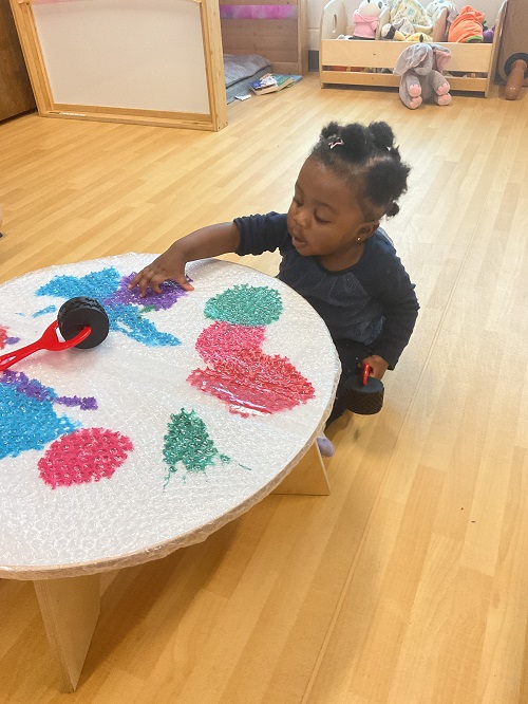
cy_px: 352
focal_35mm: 29
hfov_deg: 48.3
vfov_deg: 61.6
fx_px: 589
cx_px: 264
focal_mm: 3
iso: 125
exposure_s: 1/60
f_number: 1.8
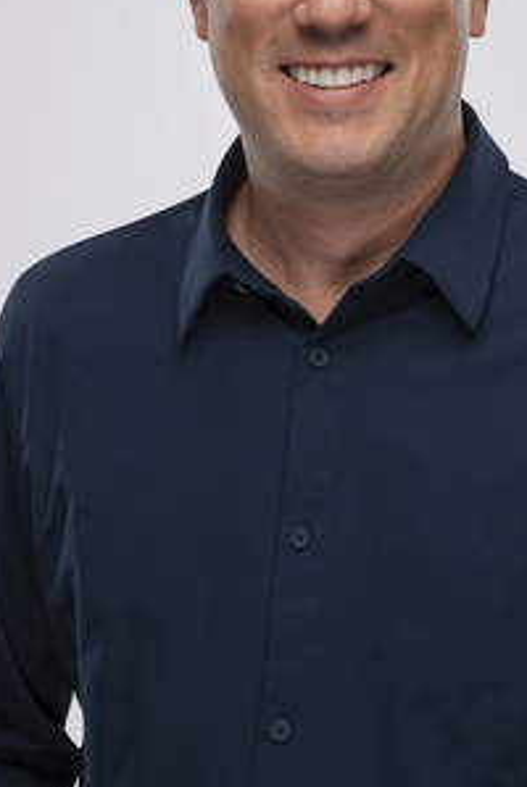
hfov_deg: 12.6
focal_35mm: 109
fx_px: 2388
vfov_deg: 18.7
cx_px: 324
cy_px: 282
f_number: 7.1
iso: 100
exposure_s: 1/200
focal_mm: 68
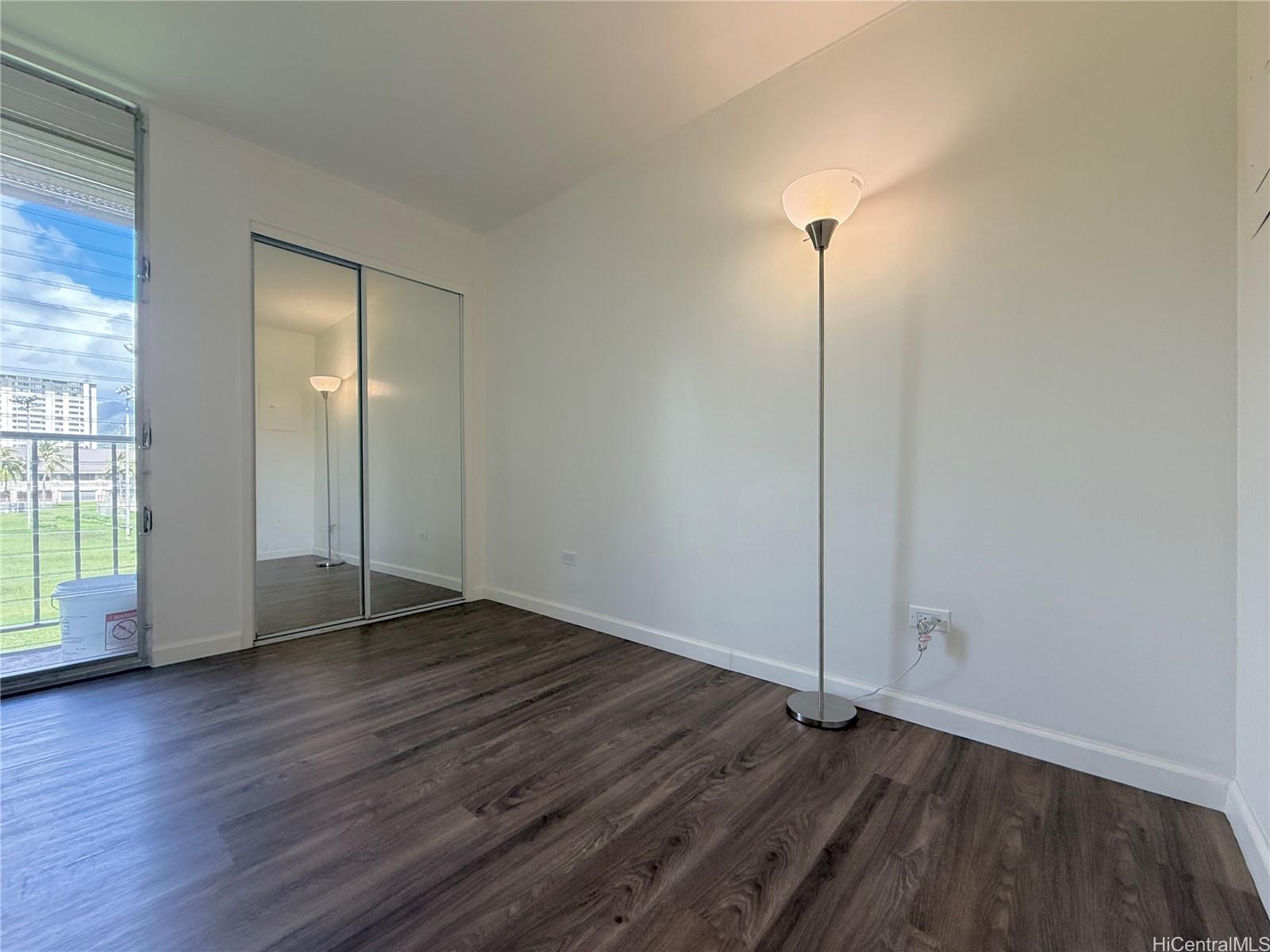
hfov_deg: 102.1
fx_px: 514
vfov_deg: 85.7
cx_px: 635
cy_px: 476
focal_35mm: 14
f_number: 2.2
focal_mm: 2.22
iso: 320
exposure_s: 1/120
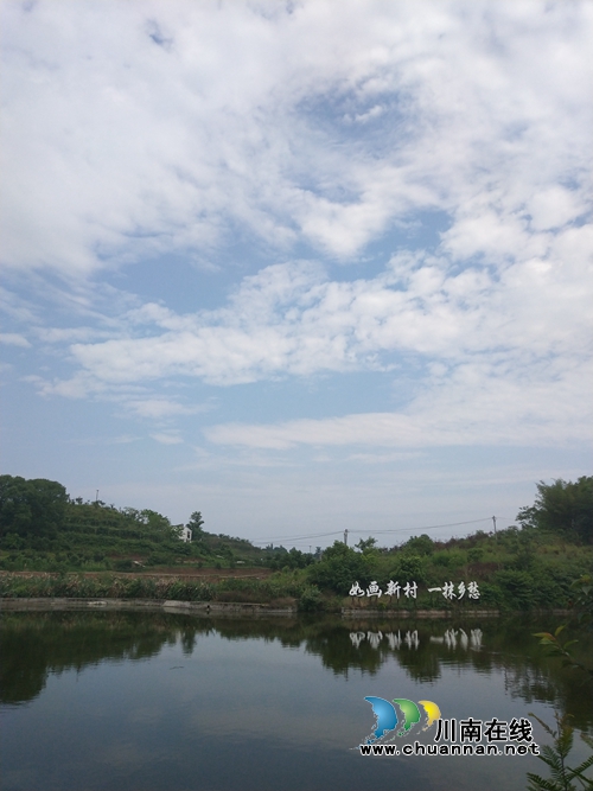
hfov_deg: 46.8
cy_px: 396
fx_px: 685
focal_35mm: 30
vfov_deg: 60.0
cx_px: 296
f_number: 1.8
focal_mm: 3.95
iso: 50
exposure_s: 1/2525
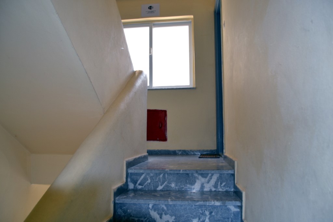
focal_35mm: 27
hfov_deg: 67.4
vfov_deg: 47.9
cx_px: 166
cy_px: 111
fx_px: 250
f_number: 4
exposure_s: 1/125
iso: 360
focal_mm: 18
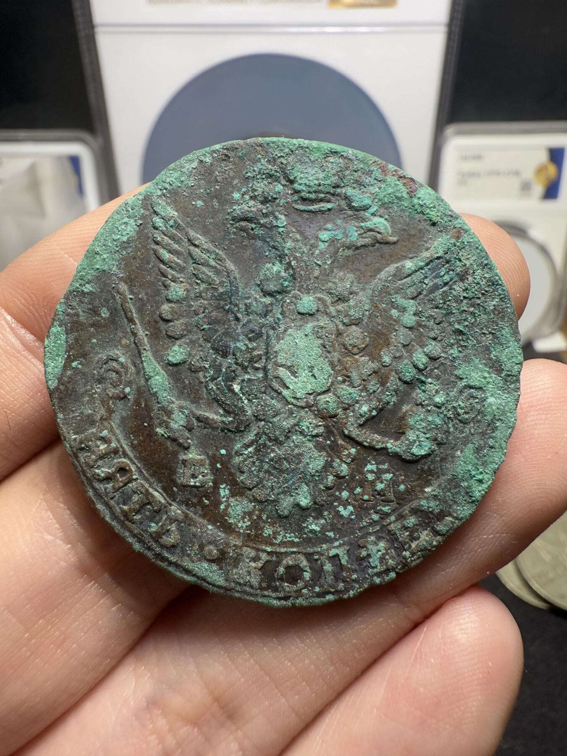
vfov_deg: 71.6
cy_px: 378
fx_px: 524
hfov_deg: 56.8
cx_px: 284
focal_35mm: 24
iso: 125
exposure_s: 1/99
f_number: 2.2
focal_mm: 2.22
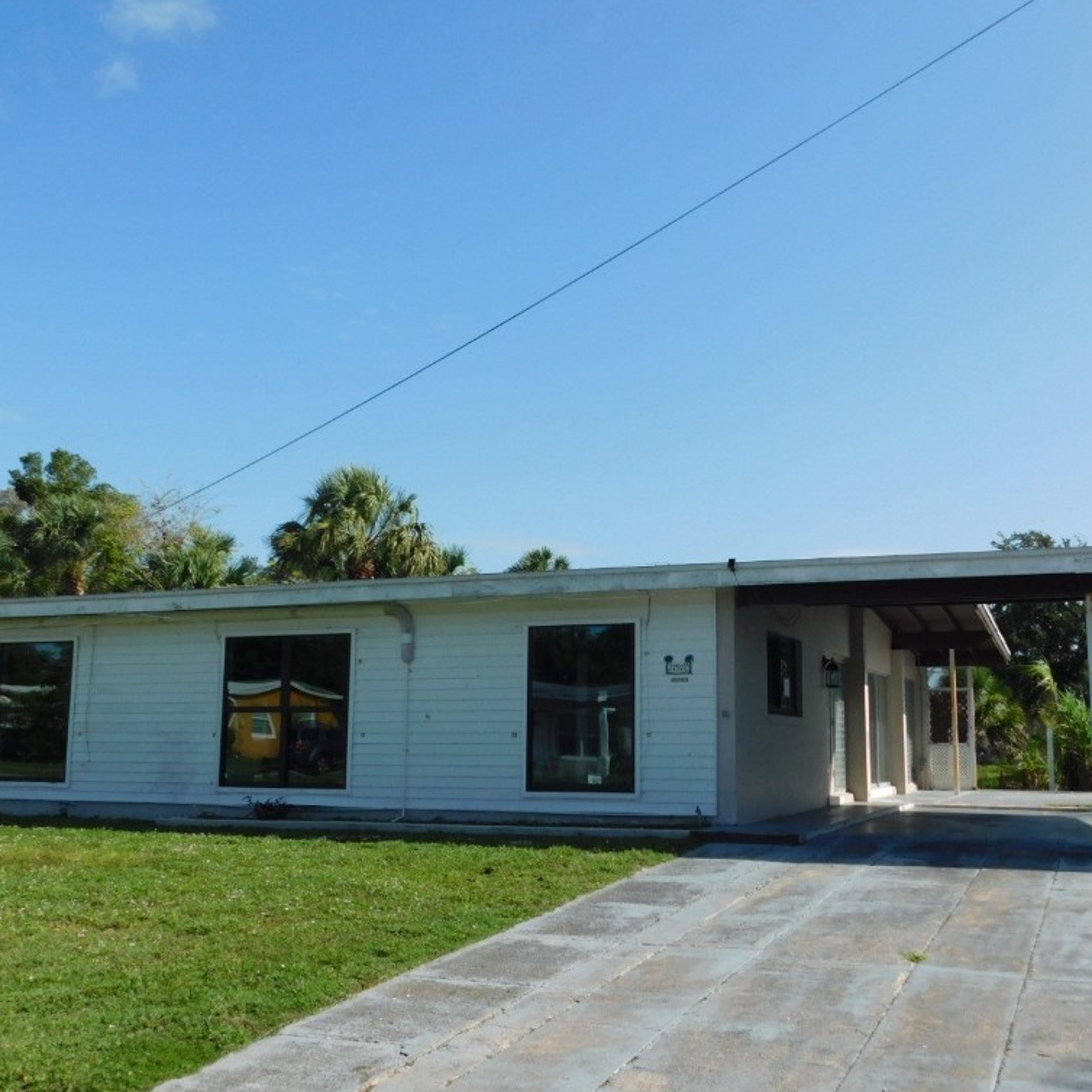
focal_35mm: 36
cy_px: 543
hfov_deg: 46.0
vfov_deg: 46.0
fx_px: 1285
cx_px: 613
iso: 125
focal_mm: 5.3
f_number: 6.4
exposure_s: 1/400
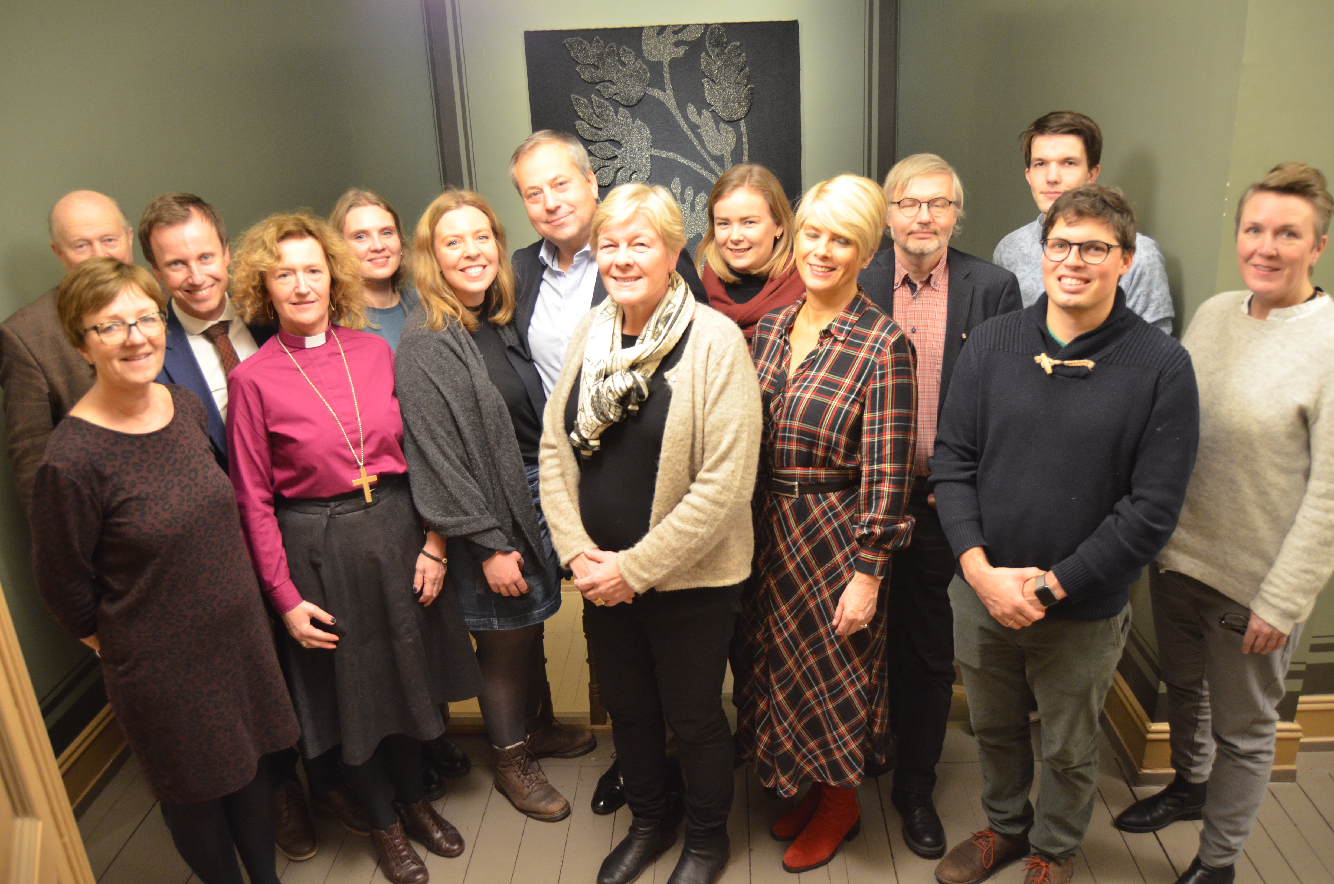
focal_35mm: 27
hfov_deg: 67.5
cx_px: 667
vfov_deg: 47.7
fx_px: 998
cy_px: 442
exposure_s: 1/30
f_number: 3.5
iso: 1400
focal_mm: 18
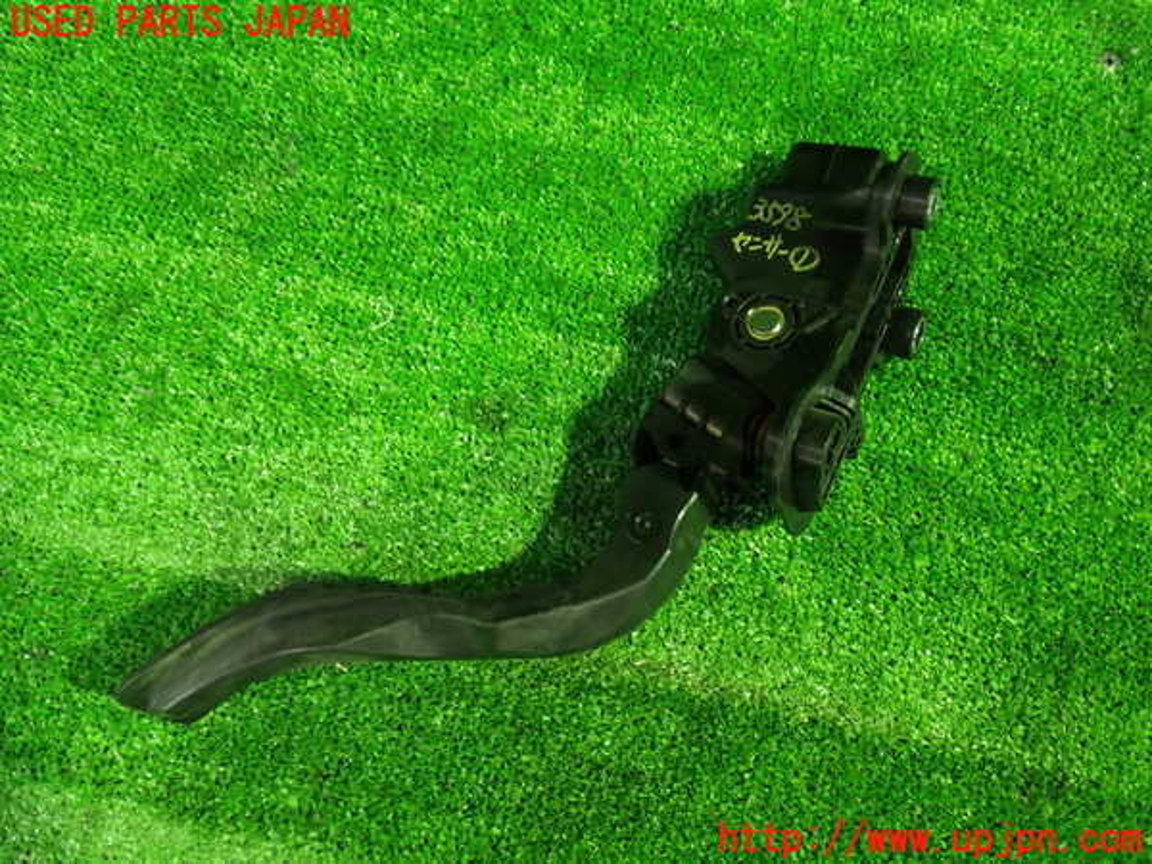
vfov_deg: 46.8
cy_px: 432
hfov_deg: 60.0
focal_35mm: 30
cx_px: 576
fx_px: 998
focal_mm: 5.4
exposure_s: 1/25
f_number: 2.3
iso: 800
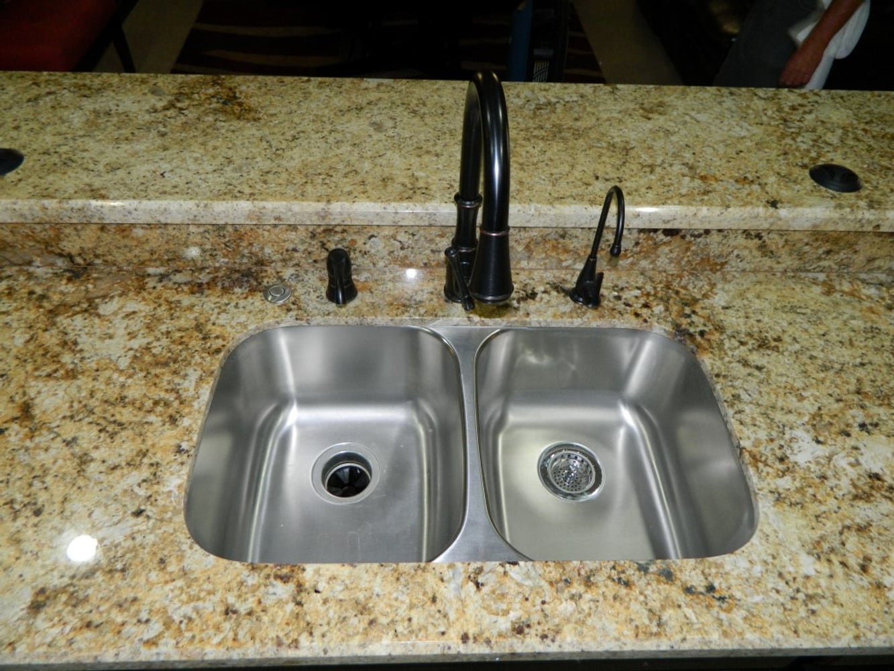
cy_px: 336
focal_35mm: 25
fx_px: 646
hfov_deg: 69.4
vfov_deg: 54.9
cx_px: 447
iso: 200
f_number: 3.1
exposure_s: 1/30
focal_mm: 4.5
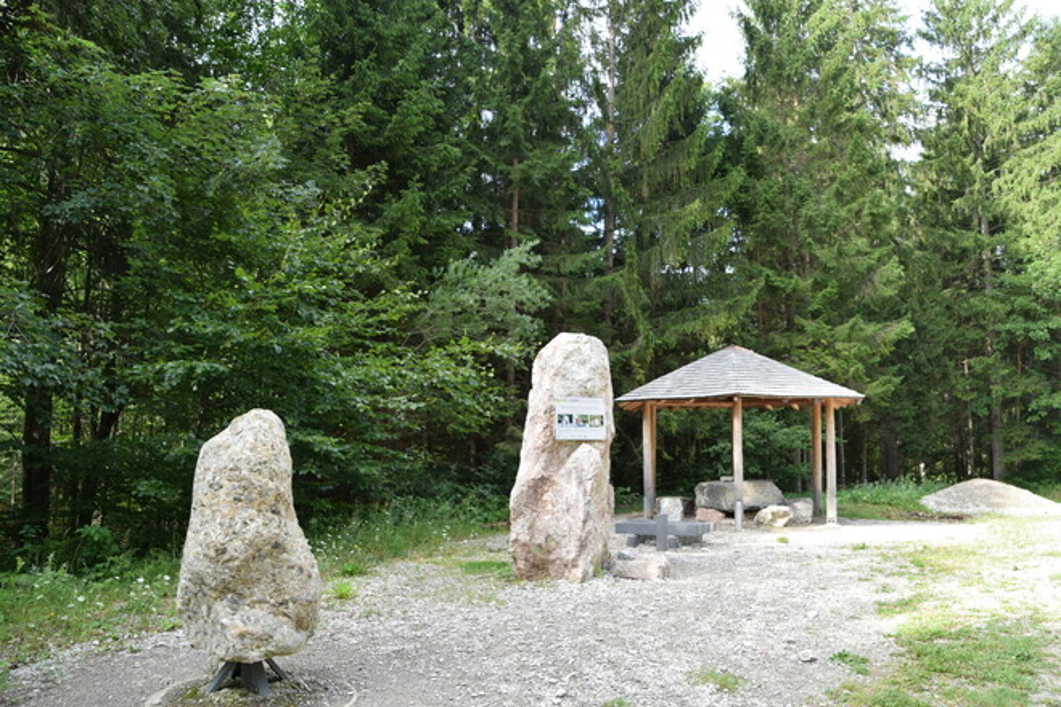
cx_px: 530
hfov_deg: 67.4
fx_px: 796
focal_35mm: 27
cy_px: 354
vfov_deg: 47.9
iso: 400
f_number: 8
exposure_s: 1/250
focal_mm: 18
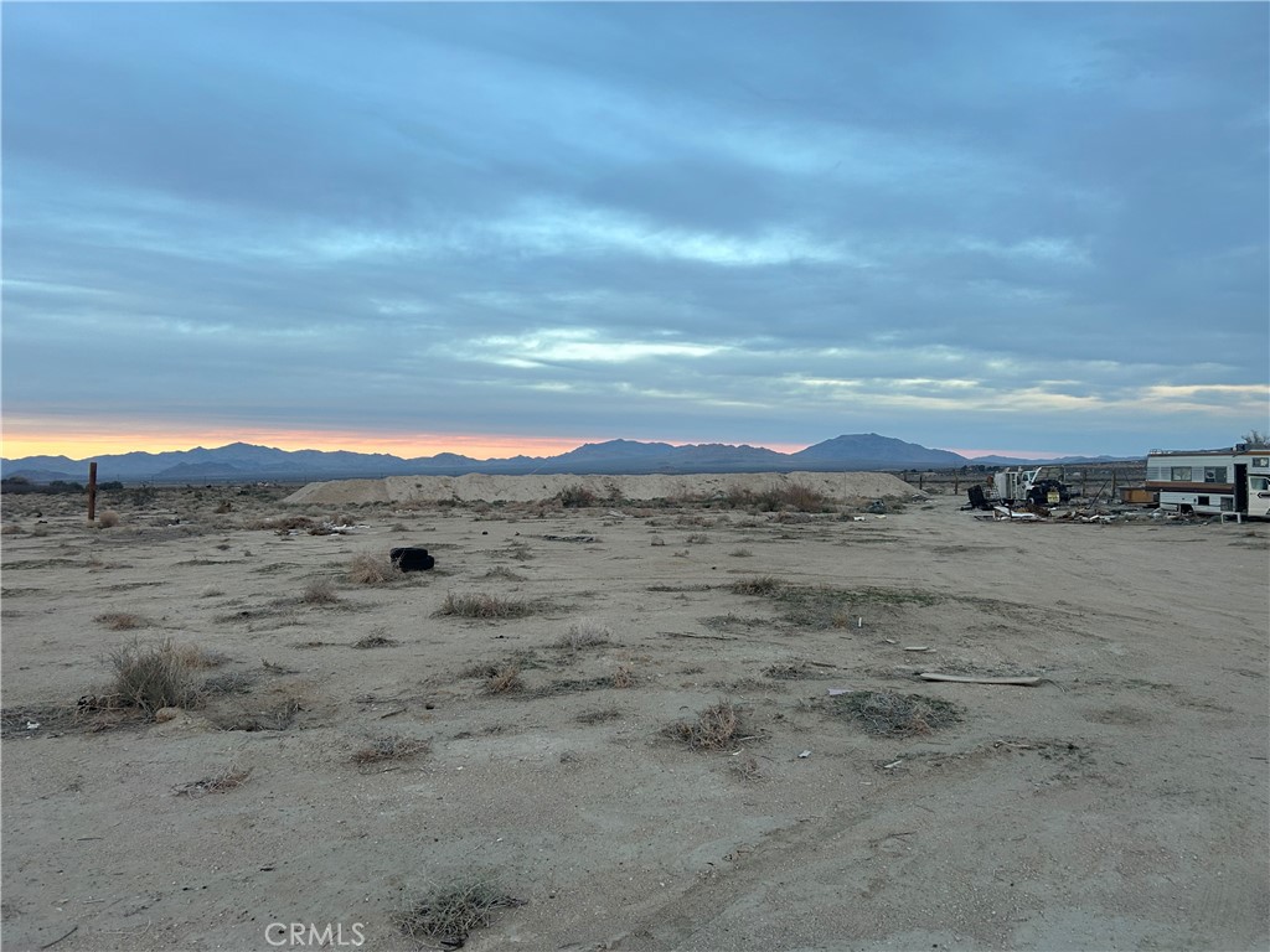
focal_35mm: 26
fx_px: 954
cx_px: 635
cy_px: 476
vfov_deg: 53.1
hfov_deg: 67.3
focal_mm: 5.7
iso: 125
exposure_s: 1/121
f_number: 1.5
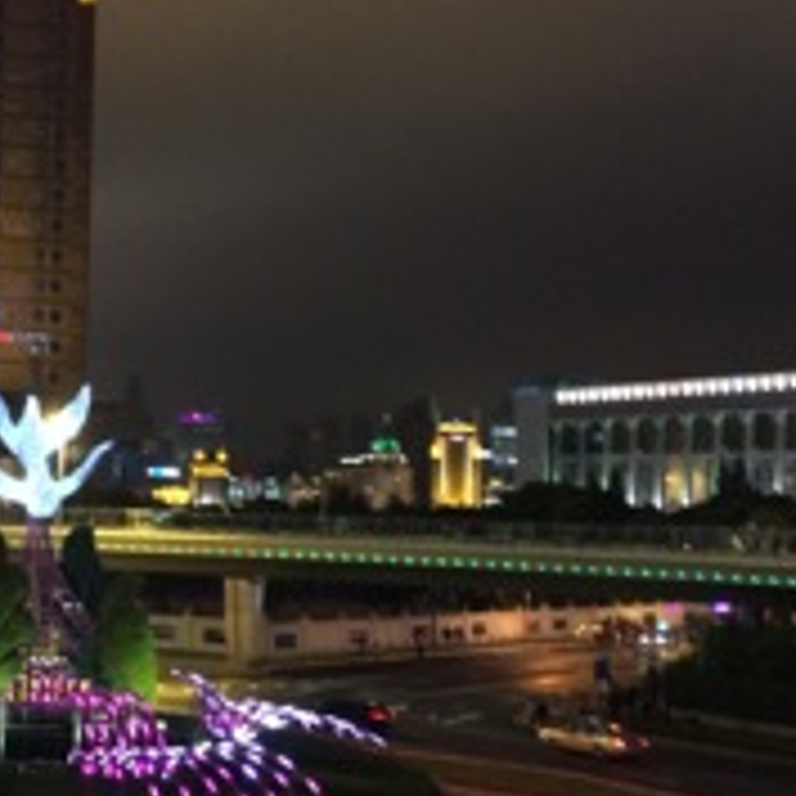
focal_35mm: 66
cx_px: -81
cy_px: 436
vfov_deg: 26.1
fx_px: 1717
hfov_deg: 24.4
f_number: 2.2
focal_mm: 4.12
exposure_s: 1/15
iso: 320
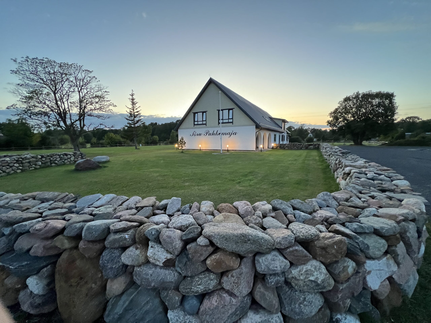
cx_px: 216
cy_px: 162
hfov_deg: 106.2
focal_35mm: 13
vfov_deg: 89.9
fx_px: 162
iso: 640
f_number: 1.8
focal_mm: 1.57
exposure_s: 1/60
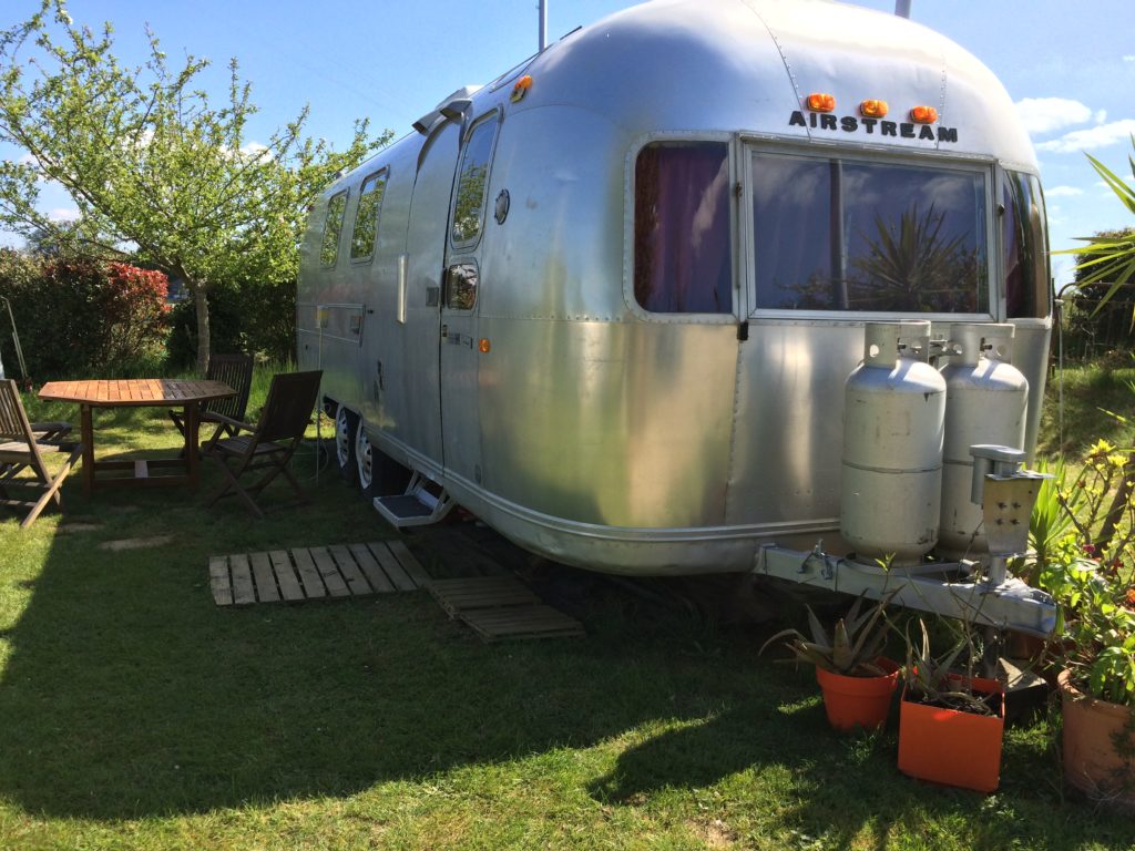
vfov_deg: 48.2
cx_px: 568
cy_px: 426
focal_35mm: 29
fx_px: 951
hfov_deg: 61.7
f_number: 2.2
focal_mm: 4.15
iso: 32
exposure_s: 1/1368
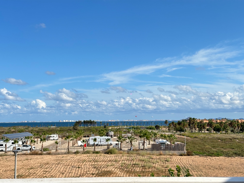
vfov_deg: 30.3
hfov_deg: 39.7
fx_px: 338
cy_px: 92
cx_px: 122
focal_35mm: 48
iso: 64
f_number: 1.78
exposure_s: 1/3472
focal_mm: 6.86
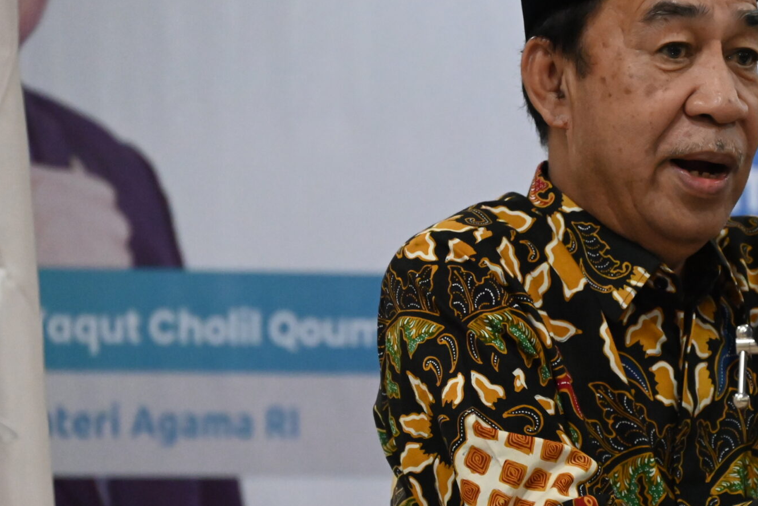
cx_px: 690
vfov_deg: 3.6
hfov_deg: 5.3
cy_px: 311
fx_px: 8107
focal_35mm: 385
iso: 8000
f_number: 6.3
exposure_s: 1/320
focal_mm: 200
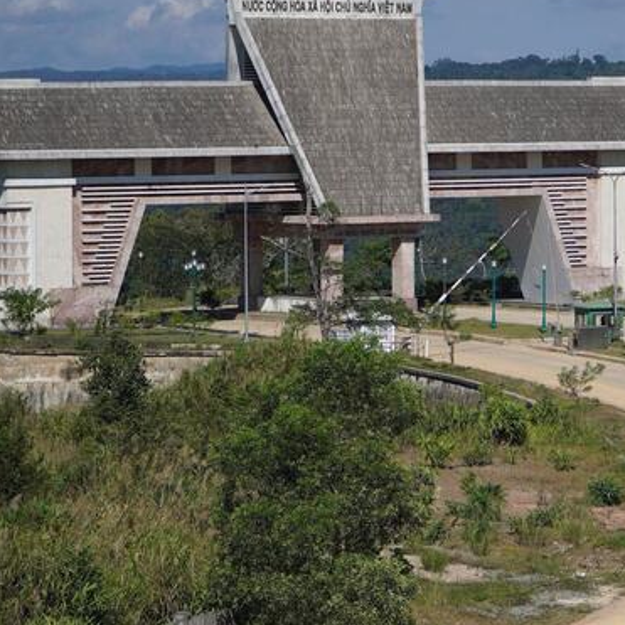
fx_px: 3430
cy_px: 269
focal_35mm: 168
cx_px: 478
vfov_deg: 10.4
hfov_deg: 10.4
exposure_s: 1/2000
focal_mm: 61
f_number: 4
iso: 160
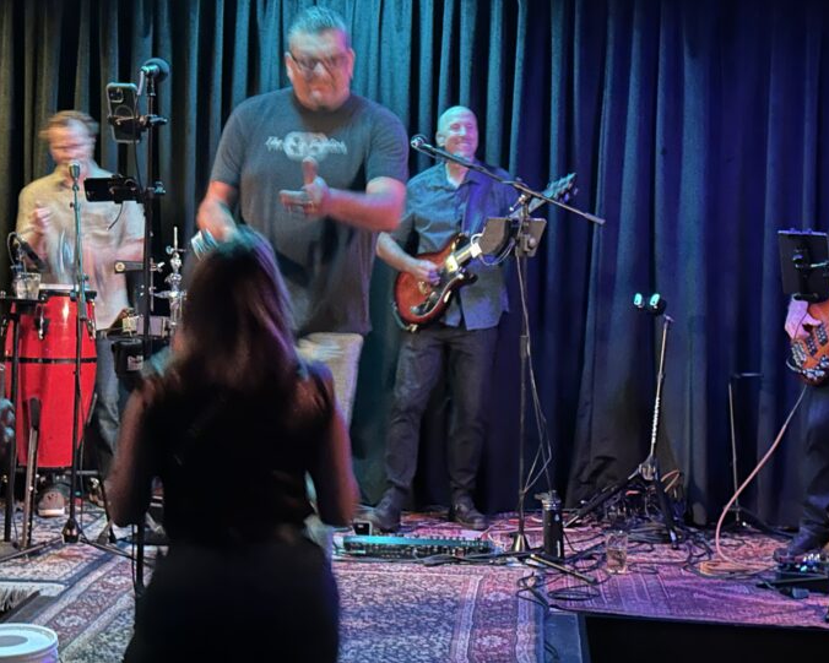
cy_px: 213
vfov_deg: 21.5
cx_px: 332
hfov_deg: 26.7
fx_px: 1742
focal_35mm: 71
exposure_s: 1/9
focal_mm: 6.86
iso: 800
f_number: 1.78
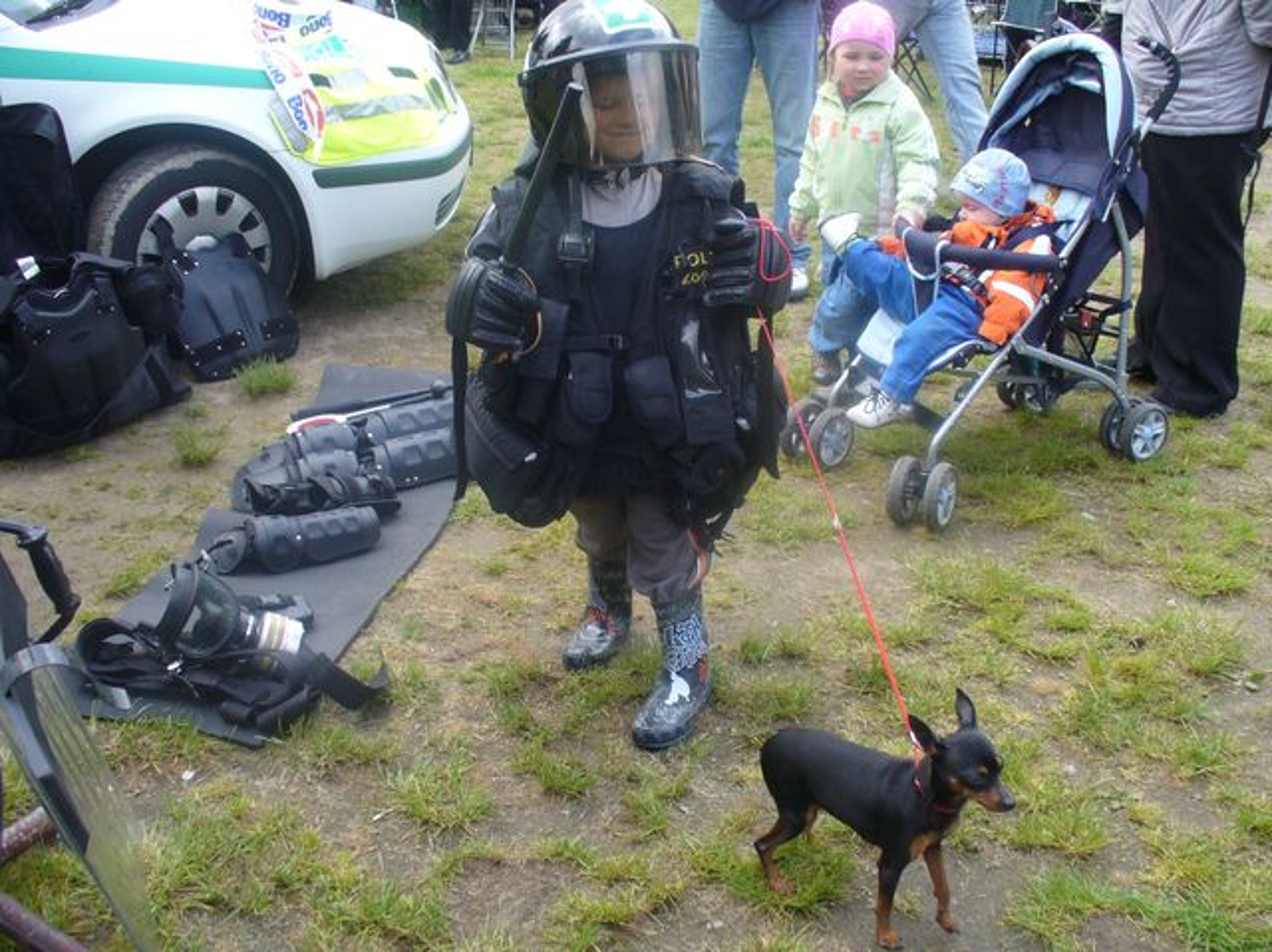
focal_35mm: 37
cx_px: 636
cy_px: 476
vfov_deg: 38.6
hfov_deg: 50.2
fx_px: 1359
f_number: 2.8
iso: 80
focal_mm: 6.1
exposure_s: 1/125
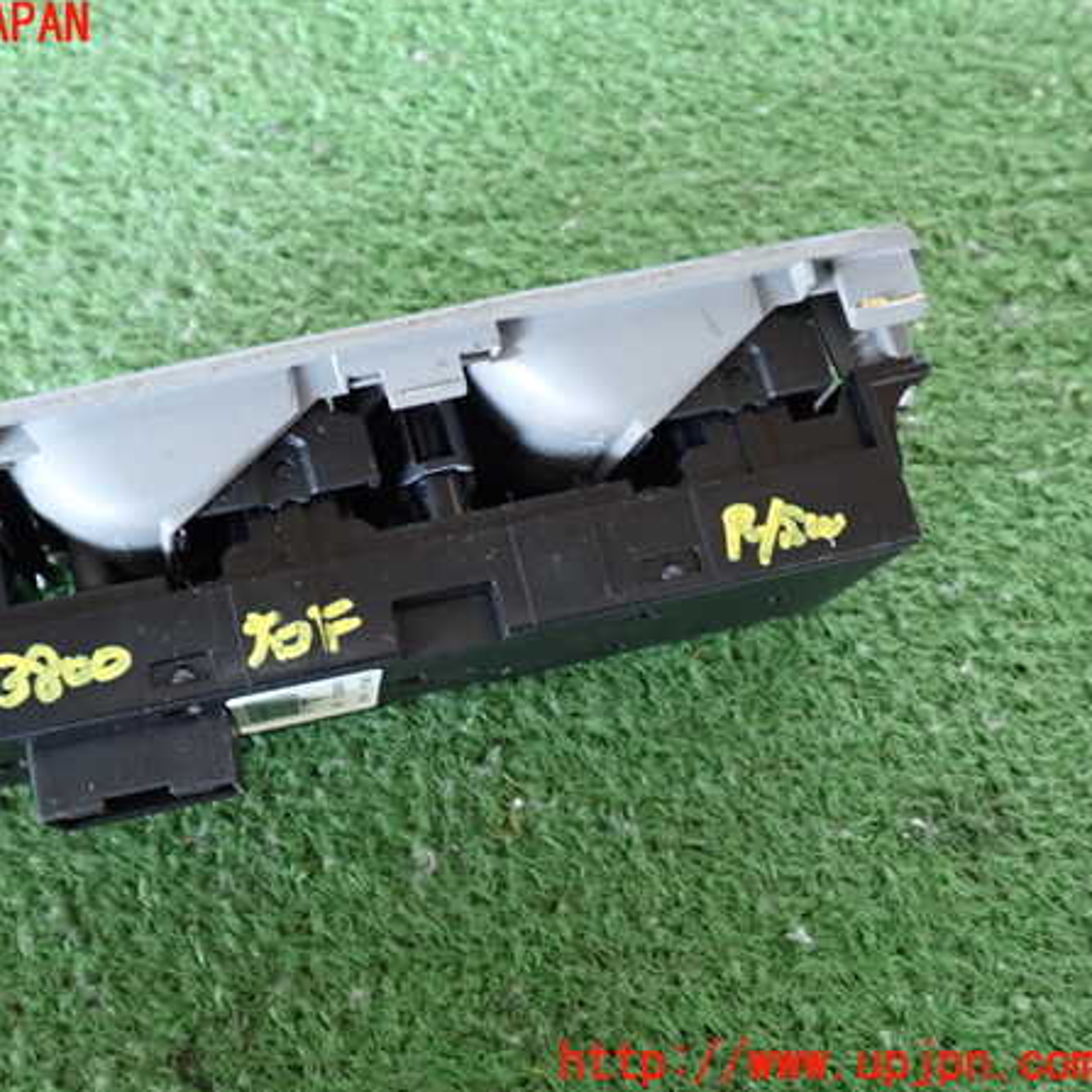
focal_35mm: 38
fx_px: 1356
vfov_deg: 43.9
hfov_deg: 43.3
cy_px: 545
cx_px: 379
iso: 800
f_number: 2.4
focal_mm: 5.79
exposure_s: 1/30
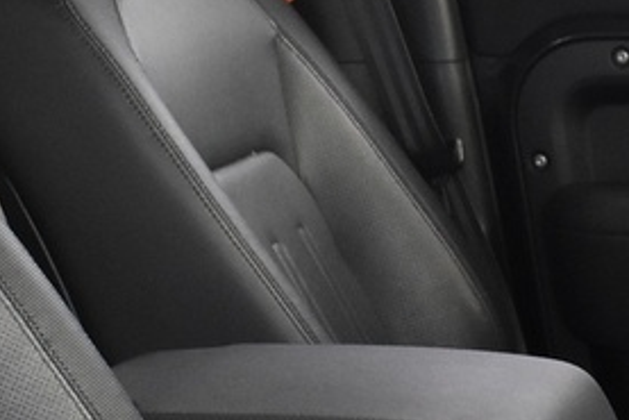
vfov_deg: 8.6
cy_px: 484
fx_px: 2762
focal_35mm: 158
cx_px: 688
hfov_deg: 12.8
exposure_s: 1/6
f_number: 5
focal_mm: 18
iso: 1250
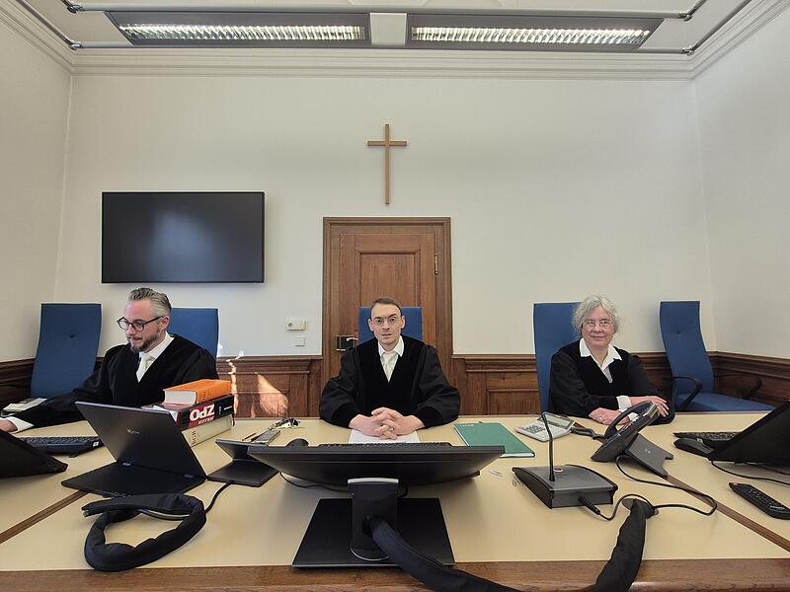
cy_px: 296
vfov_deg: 89.9
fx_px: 297
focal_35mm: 13
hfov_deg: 106.2
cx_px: 395
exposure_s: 1/50
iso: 100
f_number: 2.2
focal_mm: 2.2
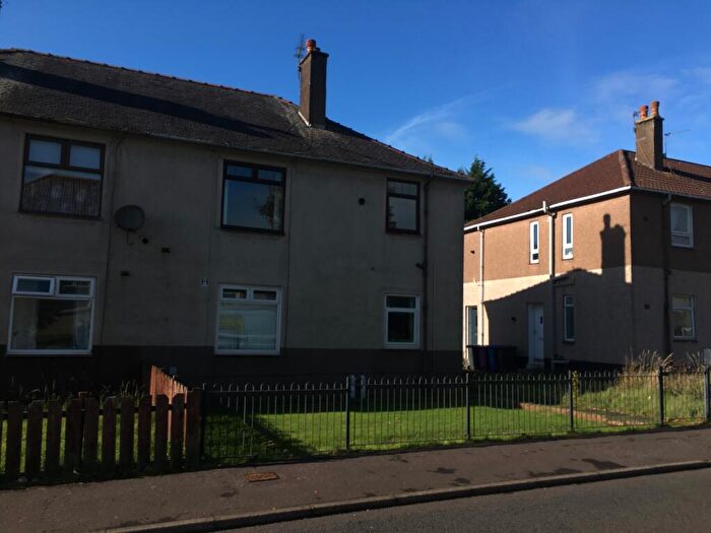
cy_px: 266
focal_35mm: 29
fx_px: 596
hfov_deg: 61.7
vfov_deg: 48.2
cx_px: 356
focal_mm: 4.15
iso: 25
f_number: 2.2
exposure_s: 1/894
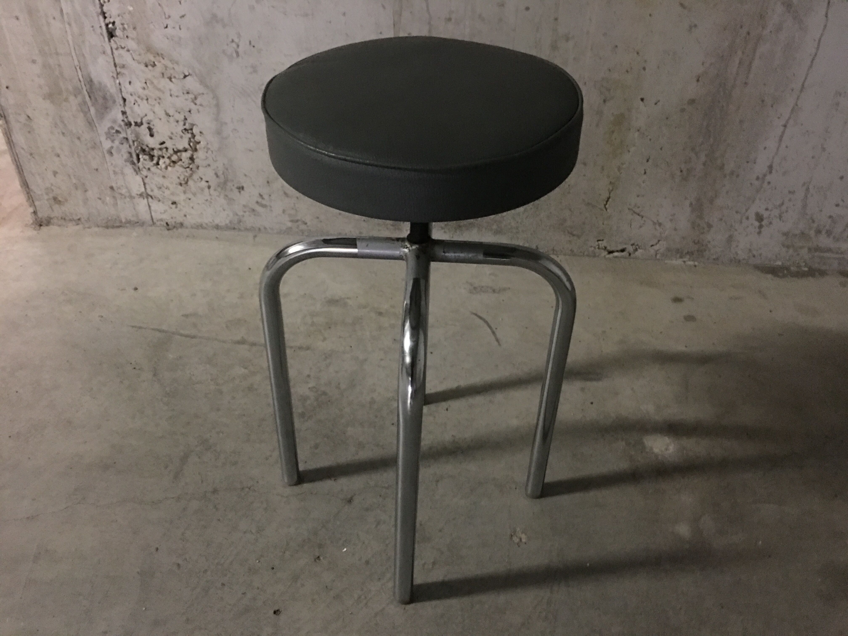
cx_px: 424
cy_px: 318
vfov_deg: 48.2
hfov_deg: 61.7
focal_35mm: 29
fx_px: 710
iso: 200
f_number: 2.2
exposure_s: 1/4
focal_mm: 4.15
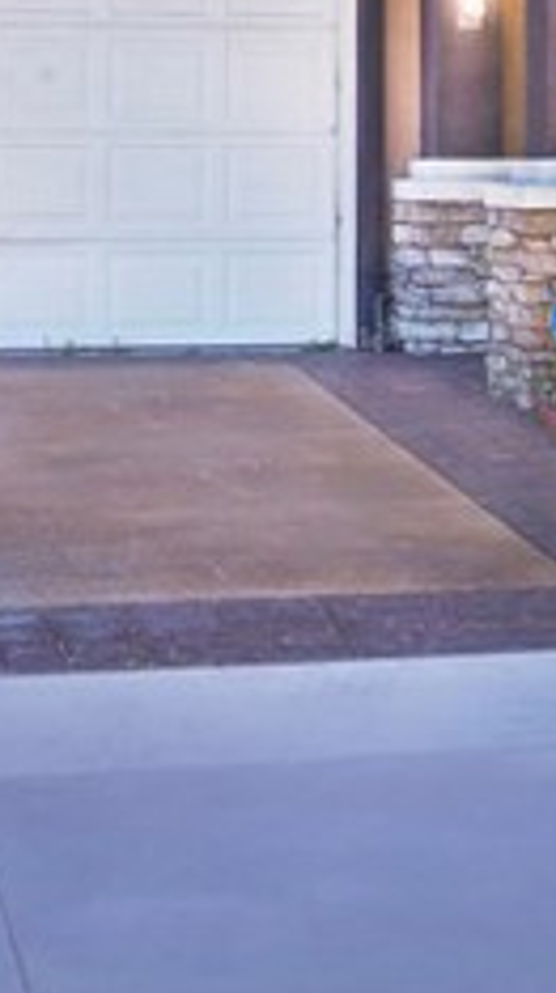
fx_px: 2657
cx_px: 458
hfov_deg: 11.9
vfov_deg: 20.6
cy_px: 40
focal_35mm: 101
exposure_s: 1/8
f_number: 22
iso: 50
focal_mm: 22
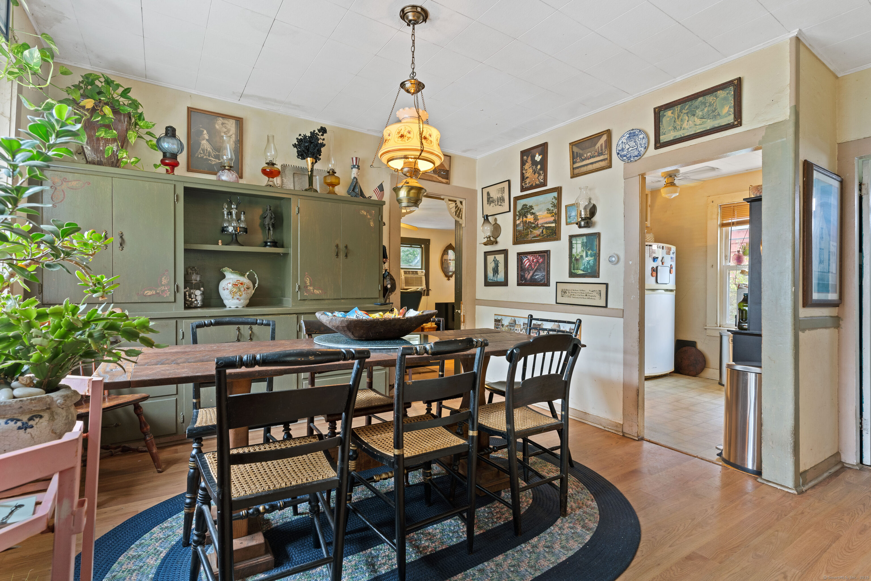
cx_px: 436
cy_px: 290
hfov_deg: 93.3
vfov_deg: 70.4
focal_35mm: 17
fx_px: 411
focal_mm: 17
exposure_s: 2.5
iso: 320
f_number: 8
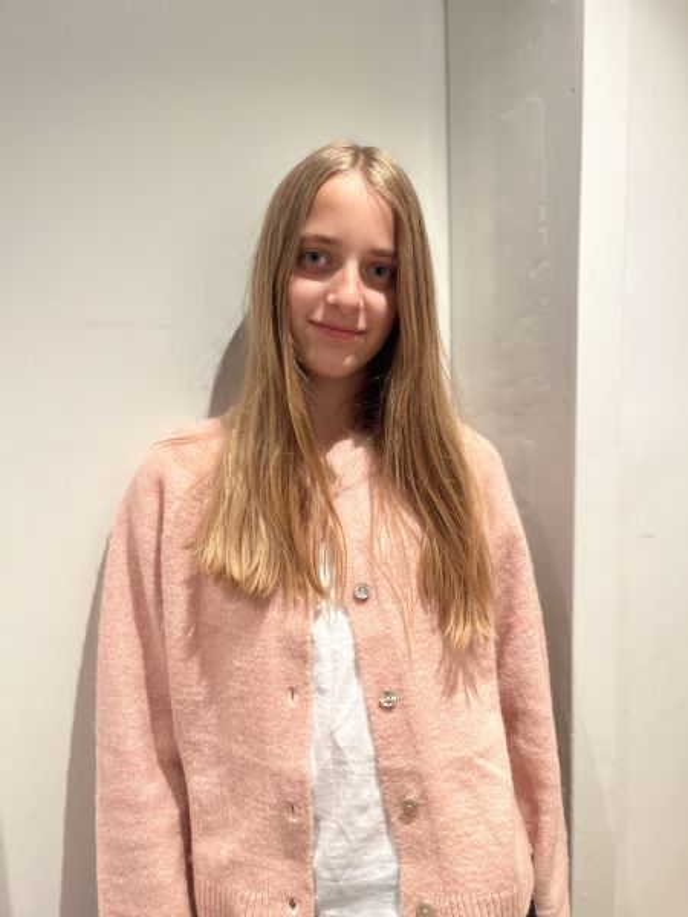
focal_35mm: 26
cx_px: 344
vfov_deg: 67.3
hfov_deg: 53.1
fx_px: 689
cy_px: 458
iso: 160
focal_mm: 5.1
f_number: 1.6
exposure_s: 1/50
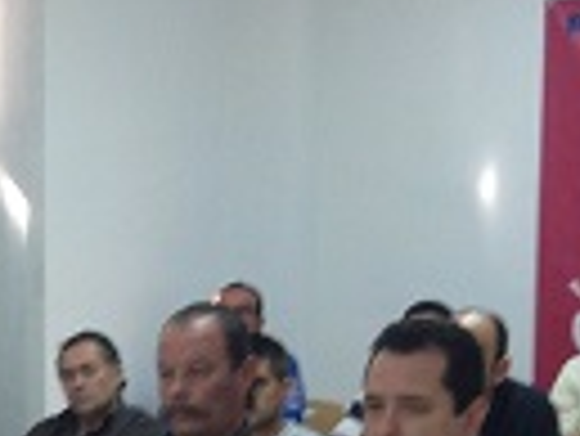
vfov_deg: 10.1
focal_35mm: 142
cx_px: -254
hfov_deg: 13.2
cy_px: 683
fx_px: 2381
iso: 64
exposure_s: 1/20
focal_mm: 4.28
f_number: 2.4
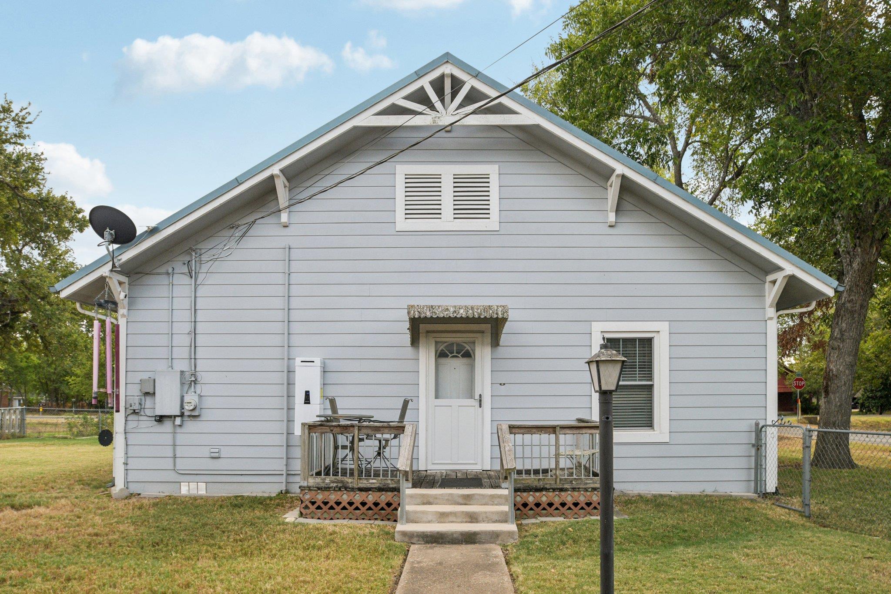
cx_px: 446
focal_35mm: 22
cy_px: 297
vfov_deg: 57.2
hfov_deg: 78.6
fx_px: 544
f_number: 8
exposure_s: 1/200
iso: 400
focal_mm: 15
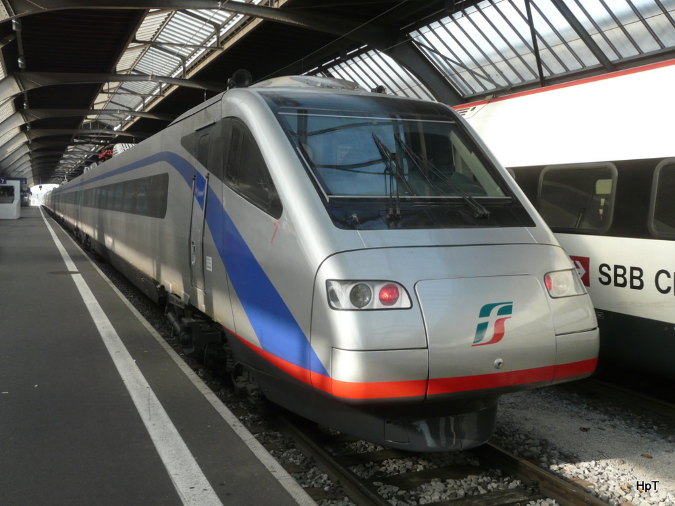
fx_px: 702
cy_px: 253
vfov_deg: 39.7
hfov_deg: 51.4
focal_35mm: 36
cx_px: 338
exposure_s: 1/160
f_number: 3.6
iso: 125
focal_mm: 5.9
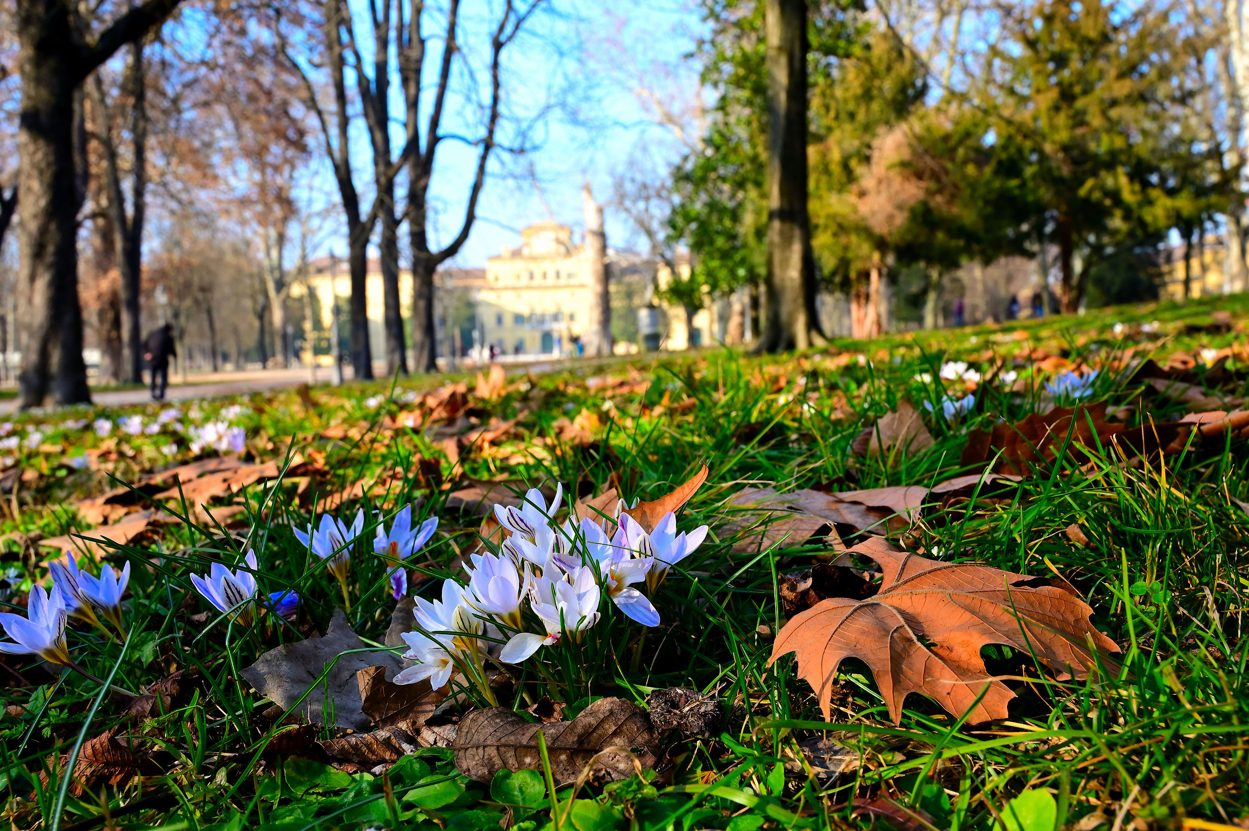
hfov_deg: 55.1
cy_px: 416
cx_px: 624
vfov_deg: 38.3
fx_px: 1196
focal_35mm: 34
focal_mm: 34.5
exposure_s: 1/200
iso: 800
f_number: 13
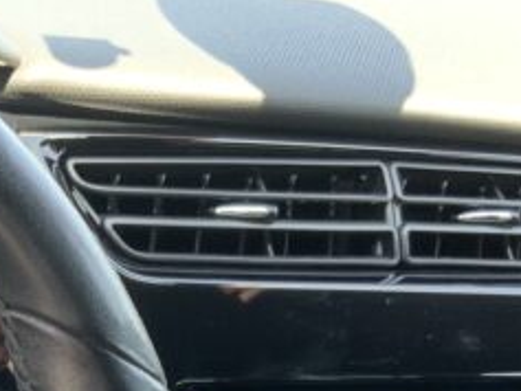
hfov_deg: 19.6
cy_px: 619
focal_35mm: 98
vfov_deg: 14.0
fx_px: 1476
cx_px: 37
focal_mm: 3
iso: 64
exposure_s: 1/92
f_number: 1.8
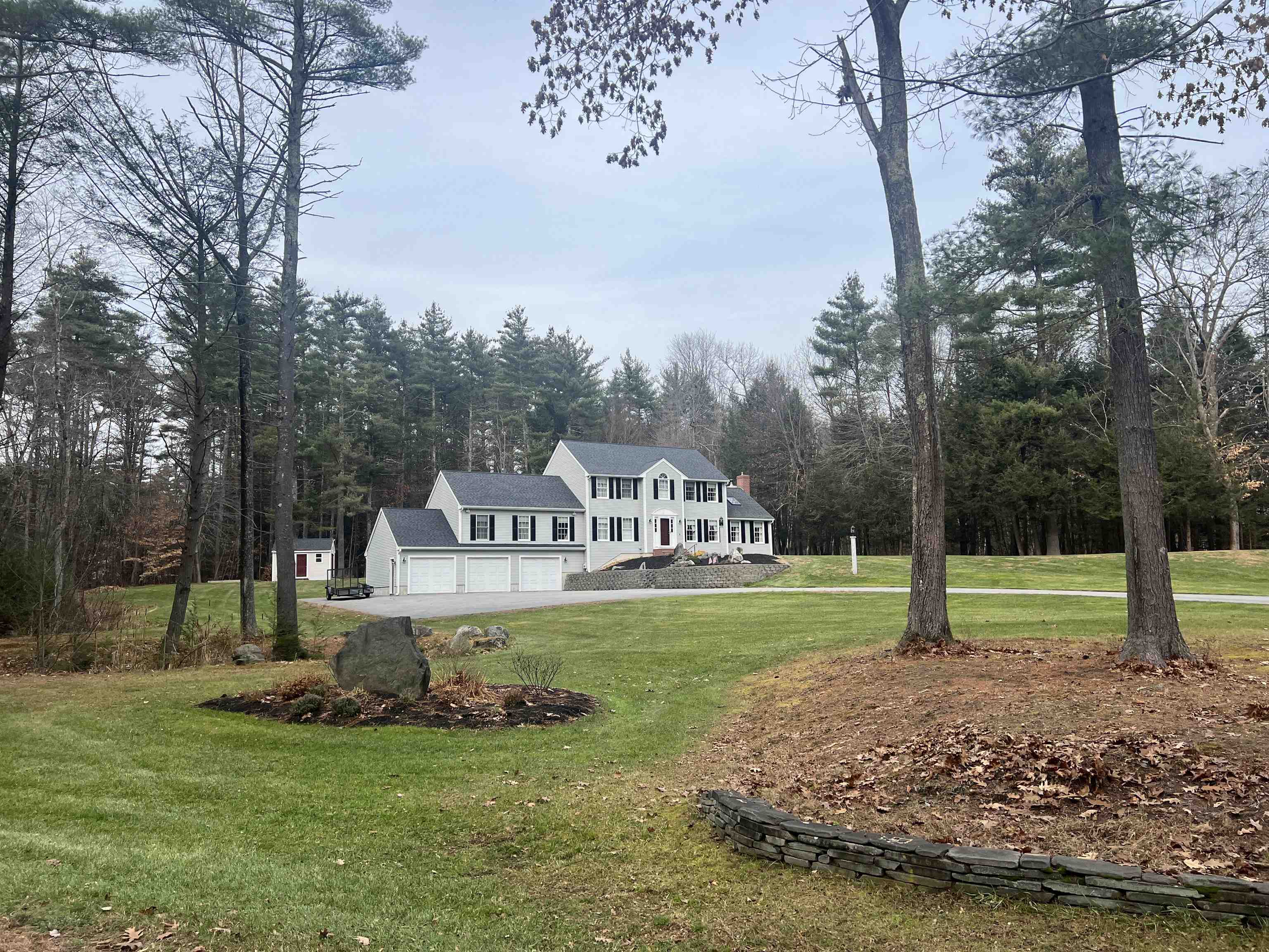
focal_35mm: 26
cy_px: 476
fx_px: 953
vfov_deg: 53.1
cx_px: 634
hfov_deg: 67.3
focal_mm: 5.7
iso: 50
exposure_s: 1/1468
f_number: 1.5
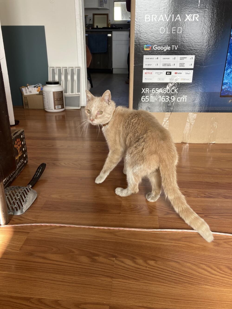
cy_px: 154
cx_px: 116
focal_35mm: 28
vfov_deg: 63.4
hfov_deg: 49.8
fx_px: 250
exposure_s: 1/132
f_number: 1.8
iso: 20
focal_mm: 3.99
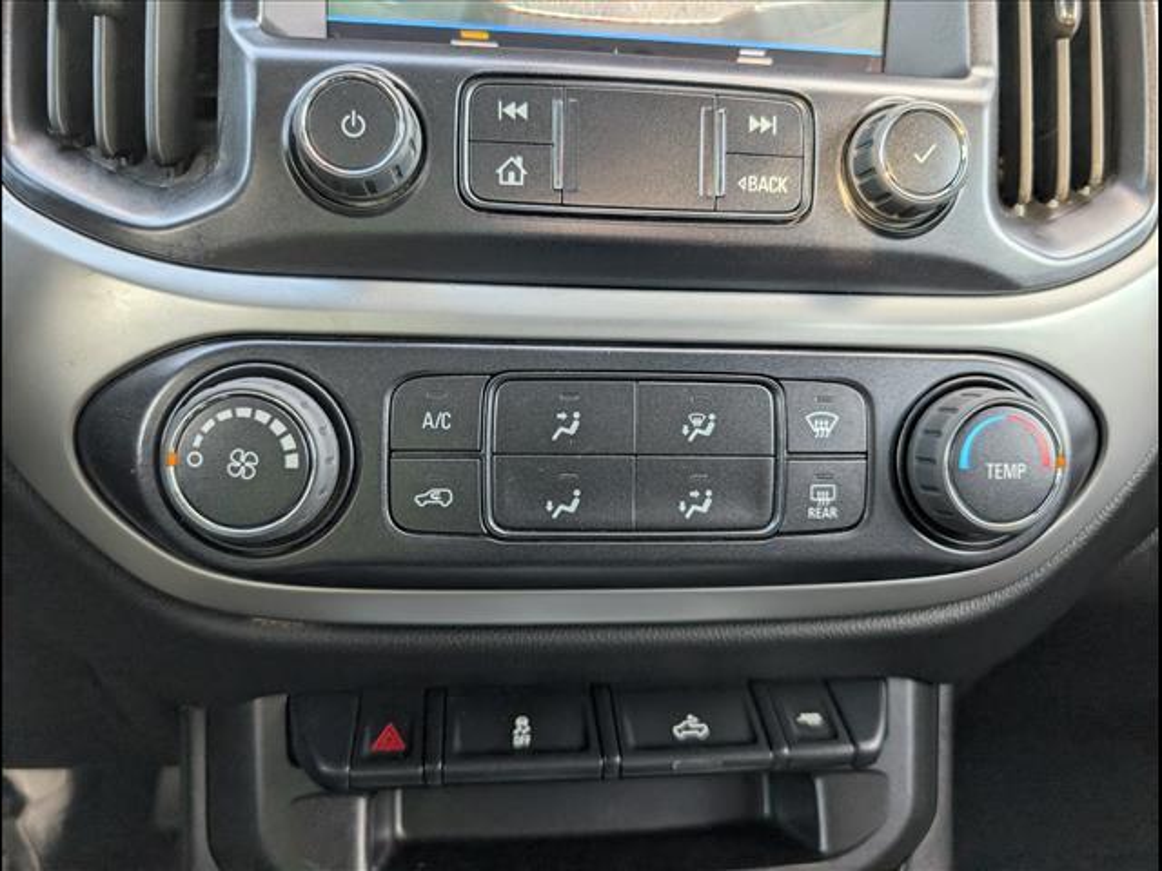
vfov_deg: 56.8
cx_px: 581
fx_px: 806
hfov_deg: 71.6
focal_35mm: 24
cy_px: 436
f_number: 1.68
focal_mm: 6.9
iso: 54
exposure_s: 1/526
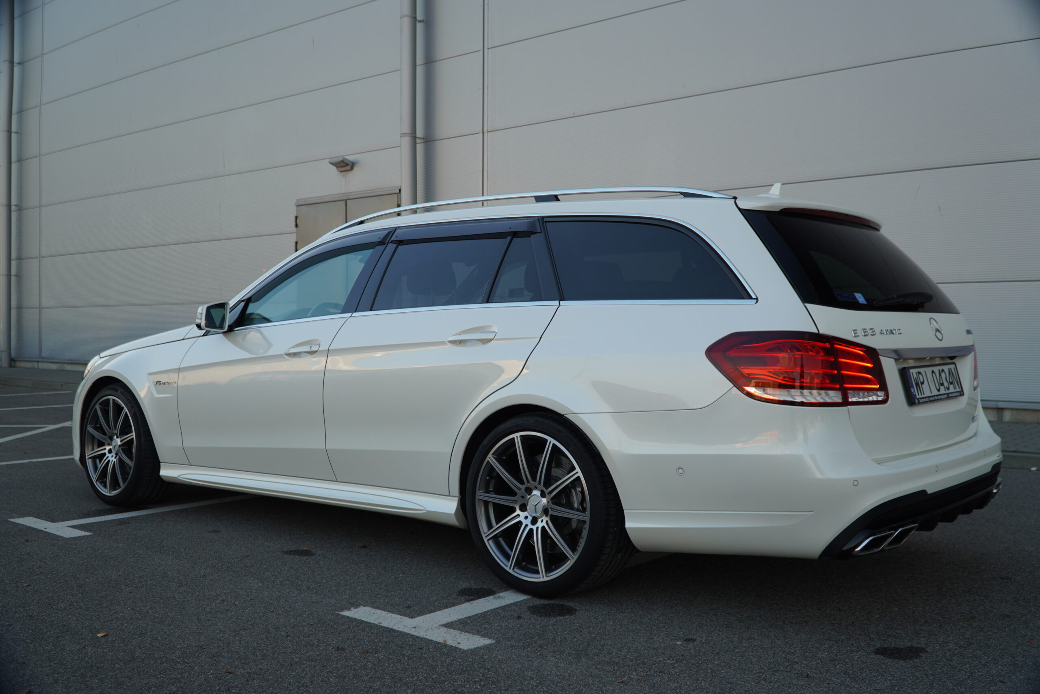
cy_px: 347
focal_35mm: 32
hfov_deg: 59.5
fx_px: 910
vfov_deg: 41.7
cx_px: 520
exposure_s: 1/160
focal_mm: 21
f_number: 4
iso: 125
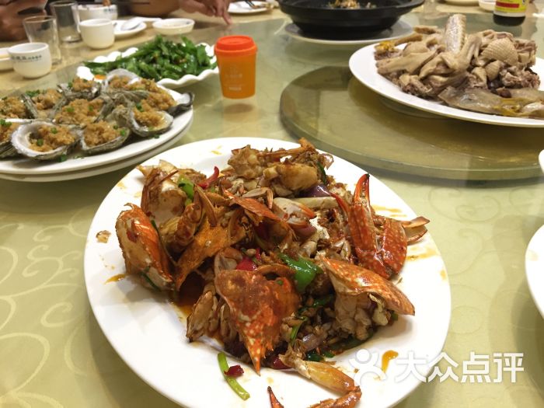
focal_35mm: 29
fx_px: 456
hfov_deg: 61.7
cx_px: 272
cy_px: 204
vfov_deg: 48.2
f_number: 2.2
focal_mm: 4.15
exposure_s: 1/33
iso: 160
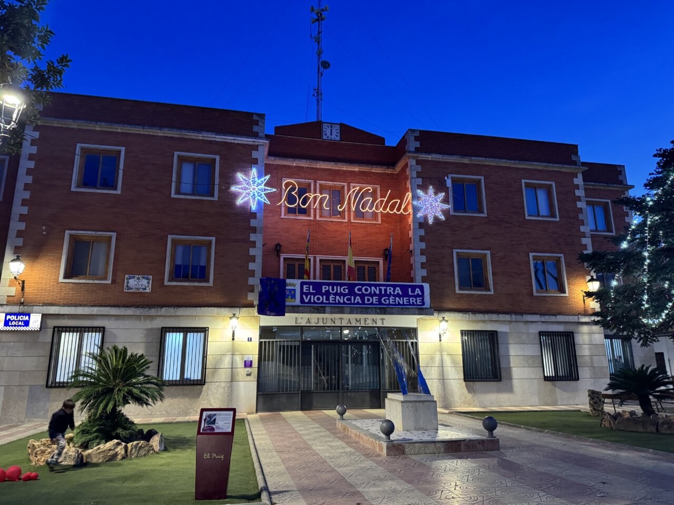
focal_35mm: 24
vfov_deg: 56.8
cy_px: 252
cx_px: 337
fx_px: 467
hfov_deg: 71.6
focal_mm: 6.76
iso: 640
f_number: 1.78
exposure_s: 1/50
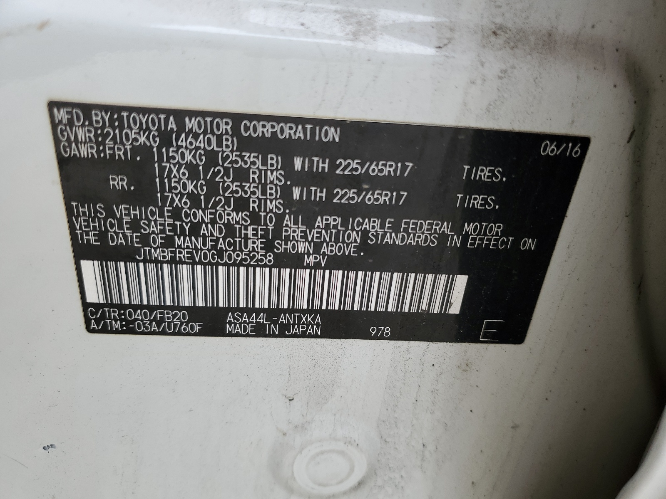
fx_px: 500
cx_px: 333
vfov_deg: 53.1
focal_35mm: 26
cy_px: 250
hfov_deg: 67.3
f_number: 1.5
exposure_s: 1/179
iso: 50
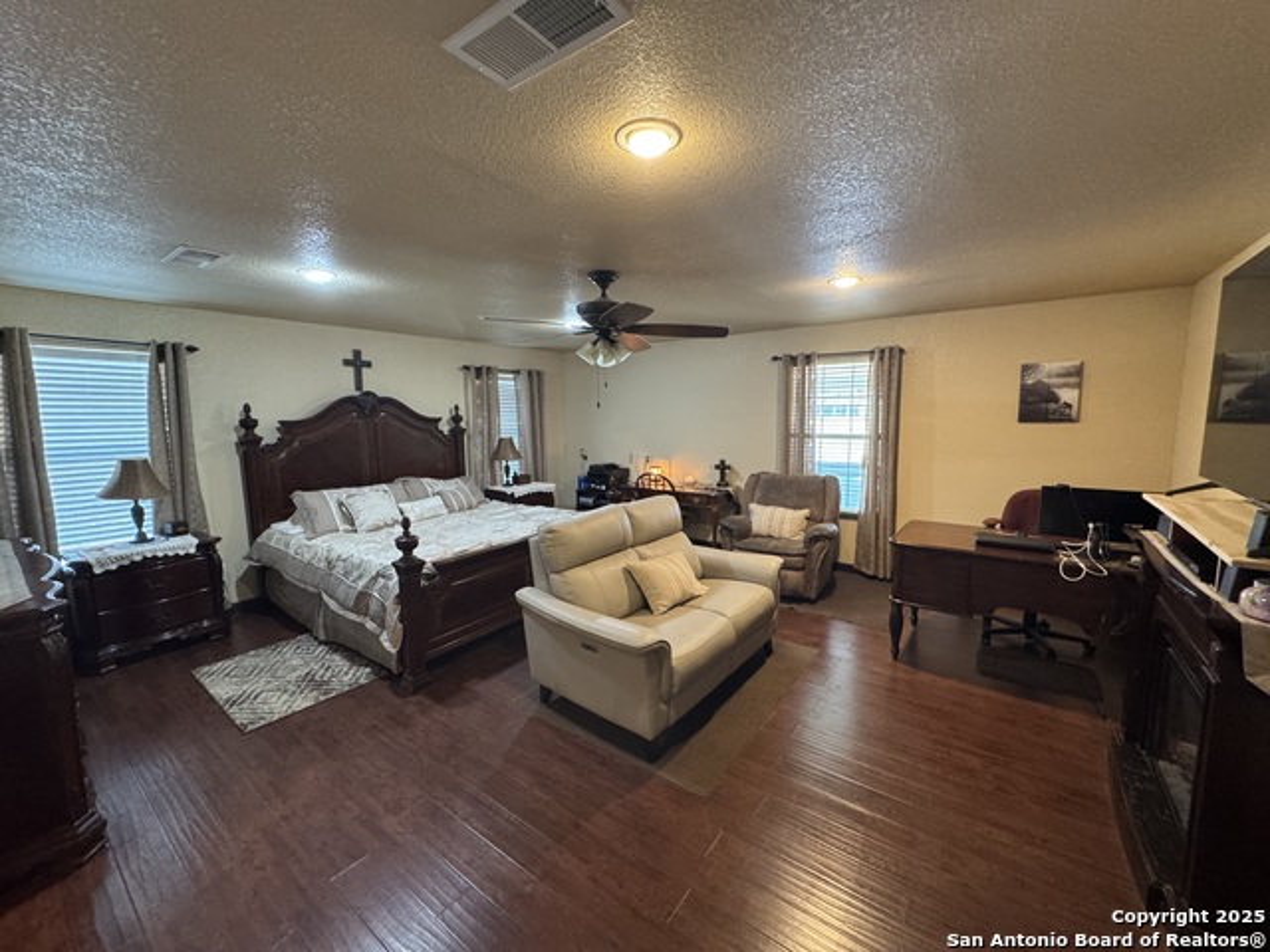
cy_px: 476
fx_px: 514
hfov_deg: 102.1
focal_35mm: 14
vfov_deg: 85.7
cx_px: 635
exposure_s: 1/60
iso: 500
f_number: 2.2
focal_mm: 2.22
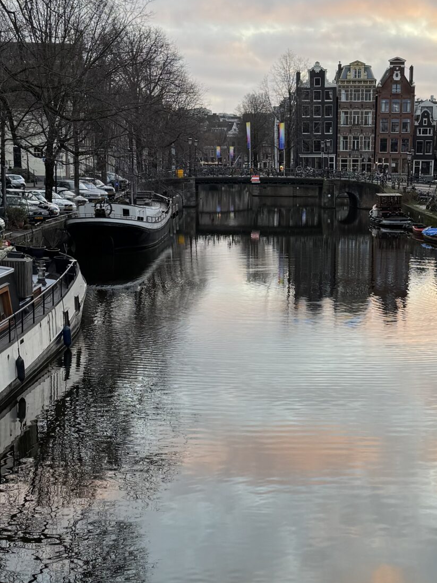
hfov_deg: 25.9
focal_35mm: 56
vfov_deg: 34.3
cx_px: 314
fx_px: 942
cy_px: 308
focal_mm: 6.76
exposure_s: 1/275
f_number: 1.78
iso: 64
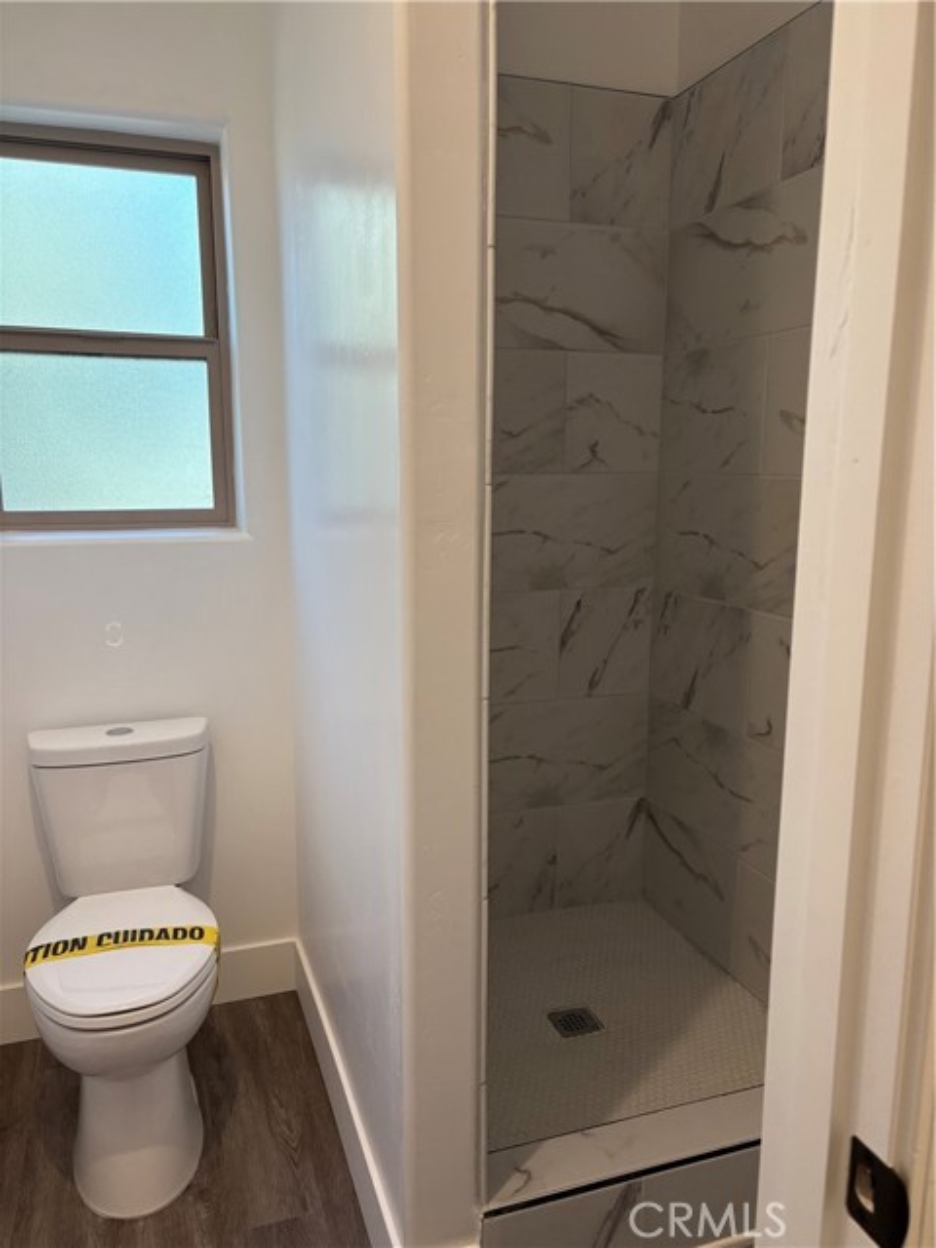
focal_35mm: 26
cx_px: 468
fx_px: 937
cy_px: 624
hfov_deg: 53.1
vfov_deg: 67.3
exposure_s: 1/142
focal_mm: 5.96
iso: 125
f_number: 1.6
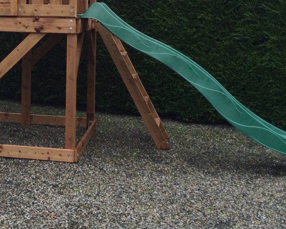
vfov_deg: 24.9
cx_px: 57
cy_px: 16
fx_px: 499
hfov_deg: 31.1
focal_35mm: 59
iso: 32
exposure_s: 1/100
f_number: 2.2
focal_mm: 4.15
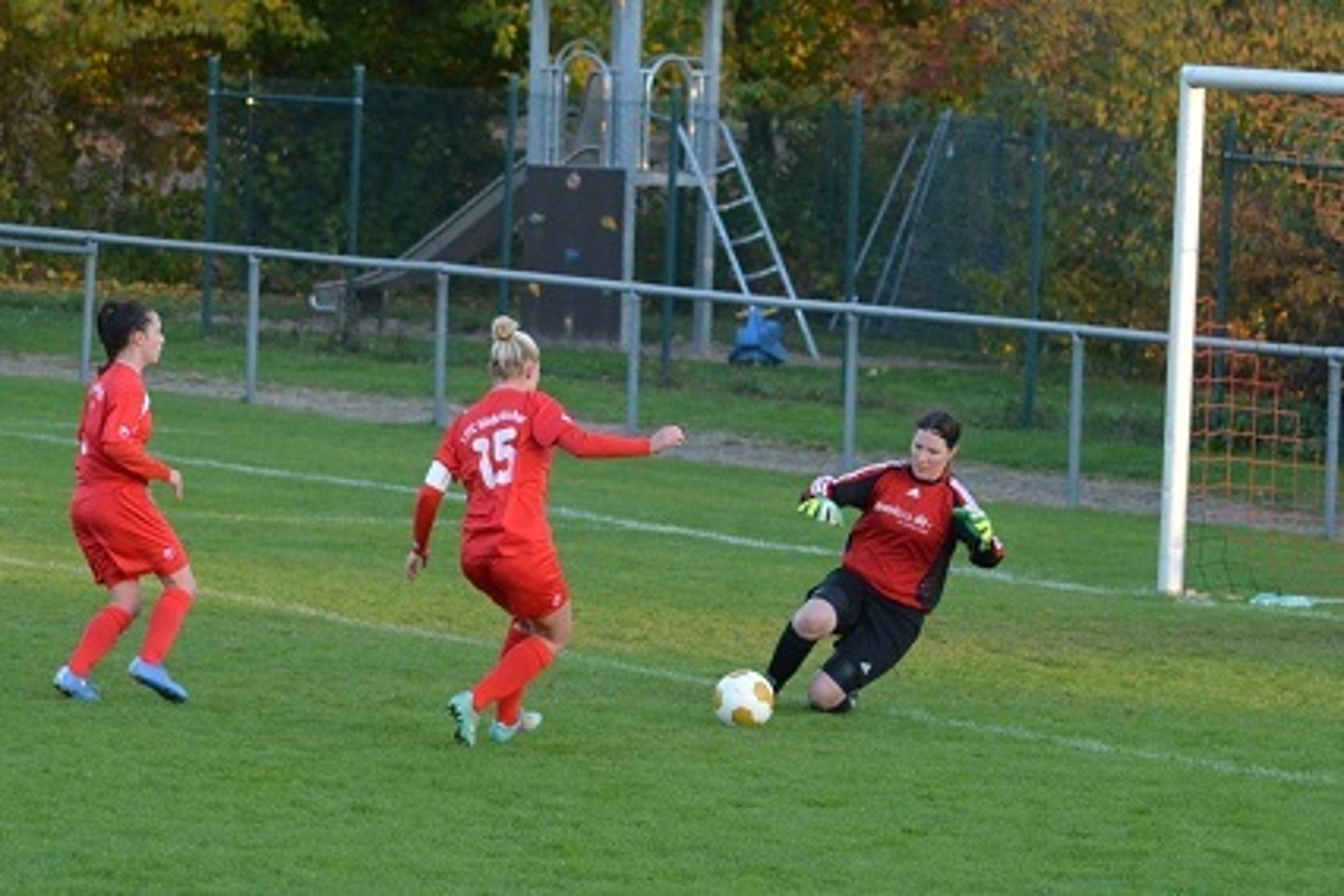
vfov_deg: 9.9
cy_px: 448
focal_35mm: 138
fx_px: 5152
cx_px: 672
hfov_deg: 14.9
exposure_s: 1/500
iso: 1250
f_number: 4.5
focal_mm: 92
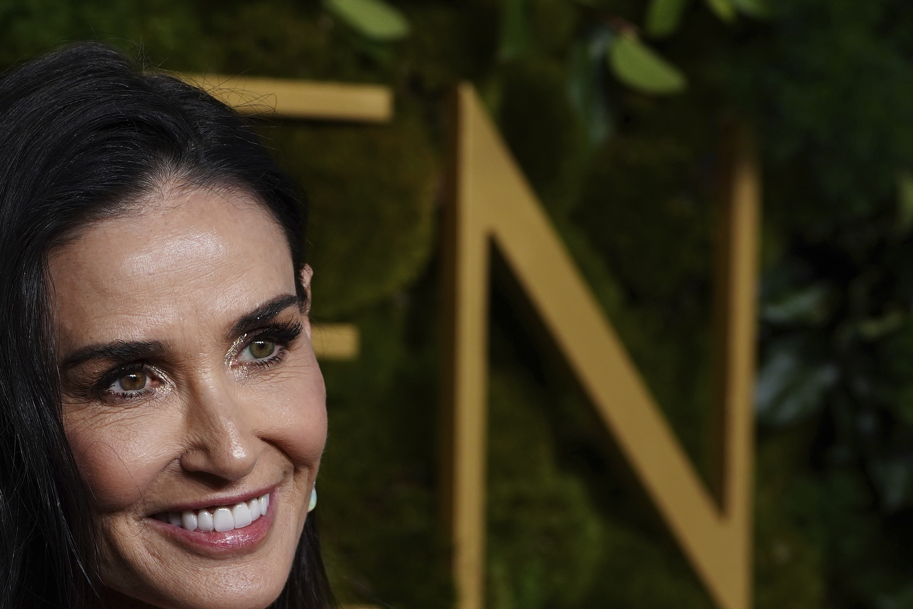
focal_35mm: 369
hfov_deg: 5.6
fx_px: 9359
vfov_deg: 3.7
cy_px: 631
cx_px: 443
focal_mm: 171
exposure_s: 1/1000
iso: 800
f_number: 6.3
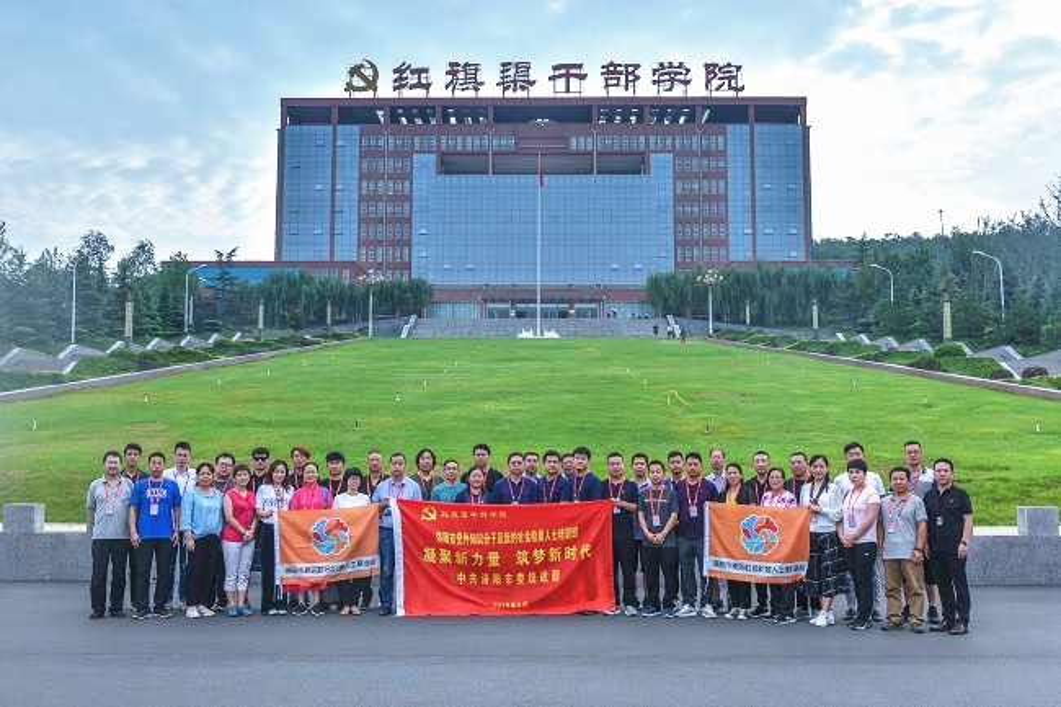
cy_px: 354
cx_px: 530
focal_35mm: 35
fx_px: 1031
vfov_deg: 37.8
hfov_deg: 54.4
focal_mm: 35
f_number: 7.1
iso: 100
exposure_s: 1/125
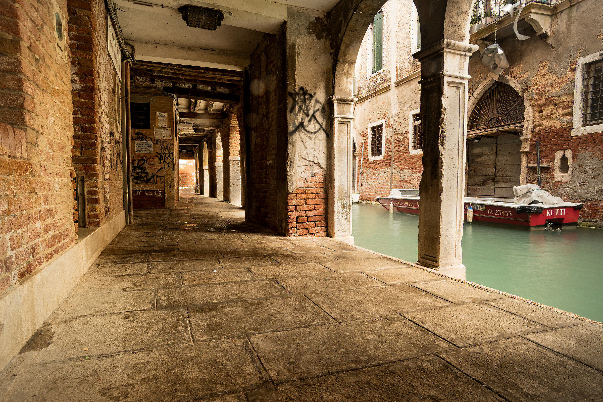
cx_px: 302
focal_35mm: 20
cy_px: 201
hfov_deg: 85.4
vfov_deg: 63.2
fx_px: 327
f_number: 11
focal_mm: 13
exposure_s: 1.3
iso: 100
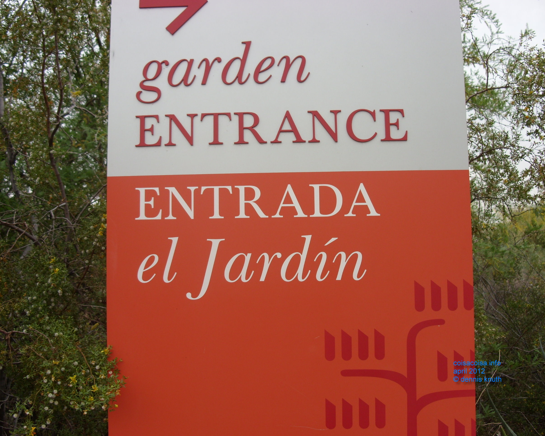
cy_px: 217
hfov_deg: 45.8
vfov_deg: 37.3
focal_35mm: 40
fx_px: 645
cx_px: 264
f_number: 2.8
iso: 50
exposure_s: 1/114
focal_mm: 6.3
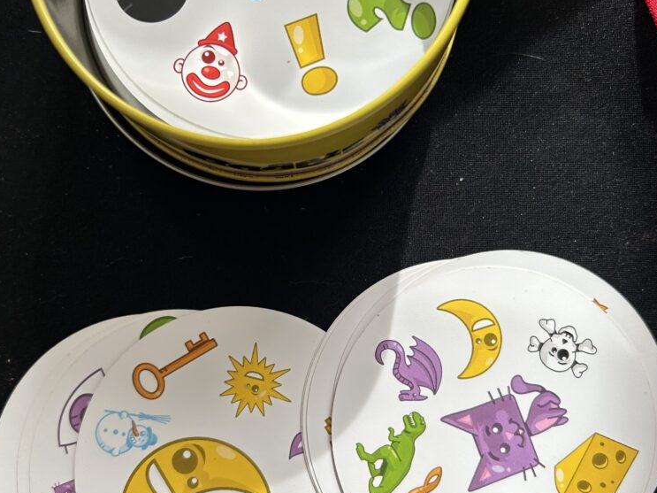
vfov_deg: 49.7
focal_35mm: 28
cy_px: 262
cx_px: 317
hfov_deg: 63.4
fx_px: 531
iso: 40
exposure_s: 1/227
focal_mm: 5.7
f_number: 1.5
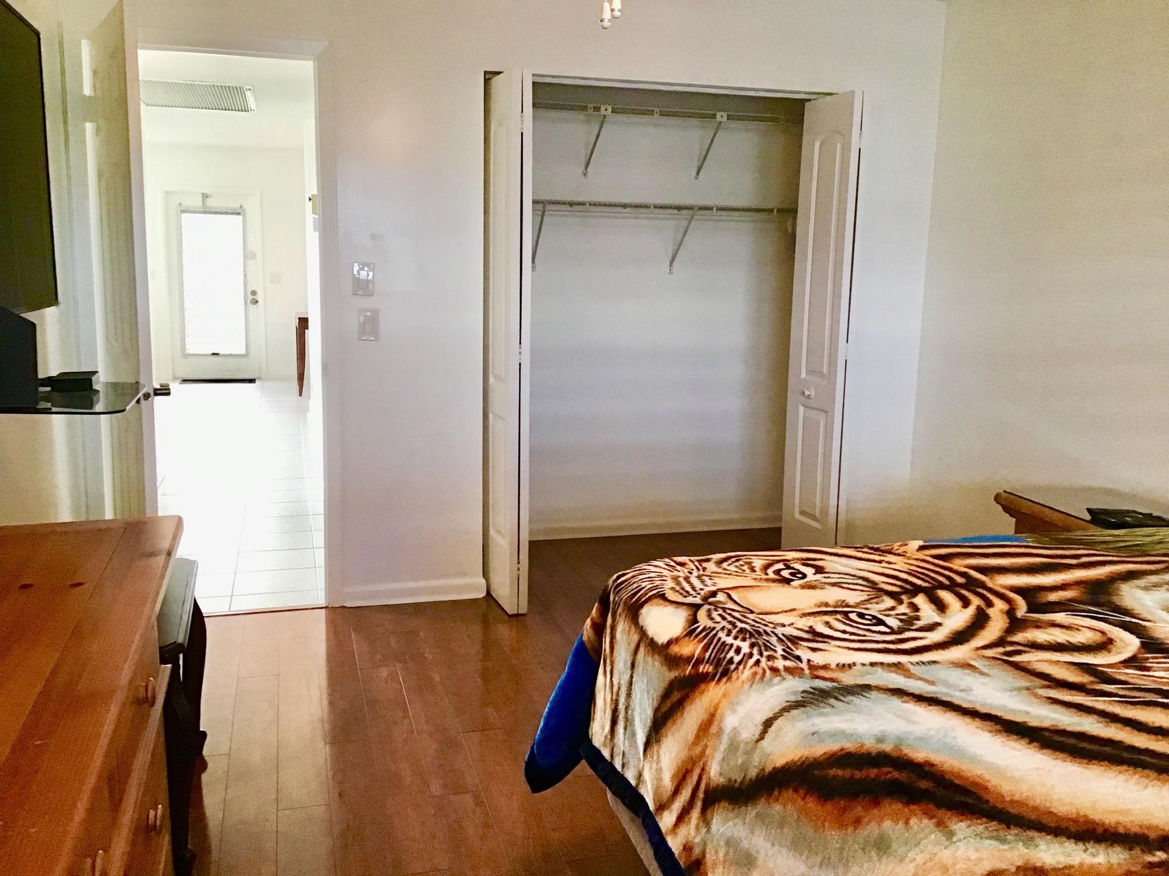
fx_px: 1047
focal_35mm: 31
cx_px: 584
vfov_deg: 45.4
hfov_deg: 58.4
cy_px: 438
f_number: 2.4
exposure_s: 1/30
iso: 160
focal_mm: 3.3
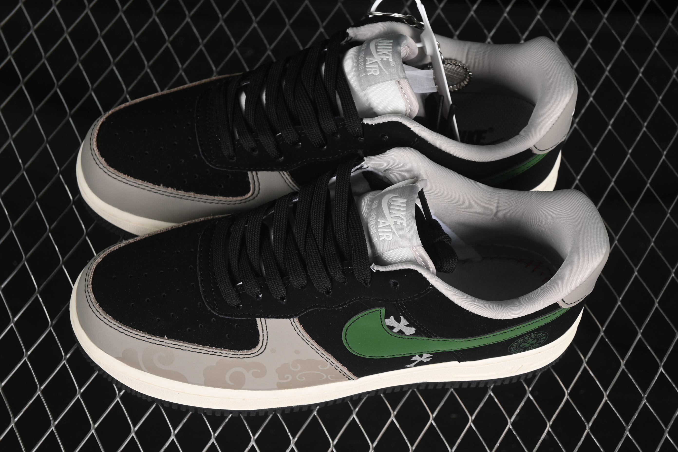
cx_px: 339
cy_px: 226
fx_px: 1412
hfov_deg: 27.0
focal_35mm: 75
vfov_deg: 18.2
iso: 160
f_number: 6.3
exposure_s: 1/50
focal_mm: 50
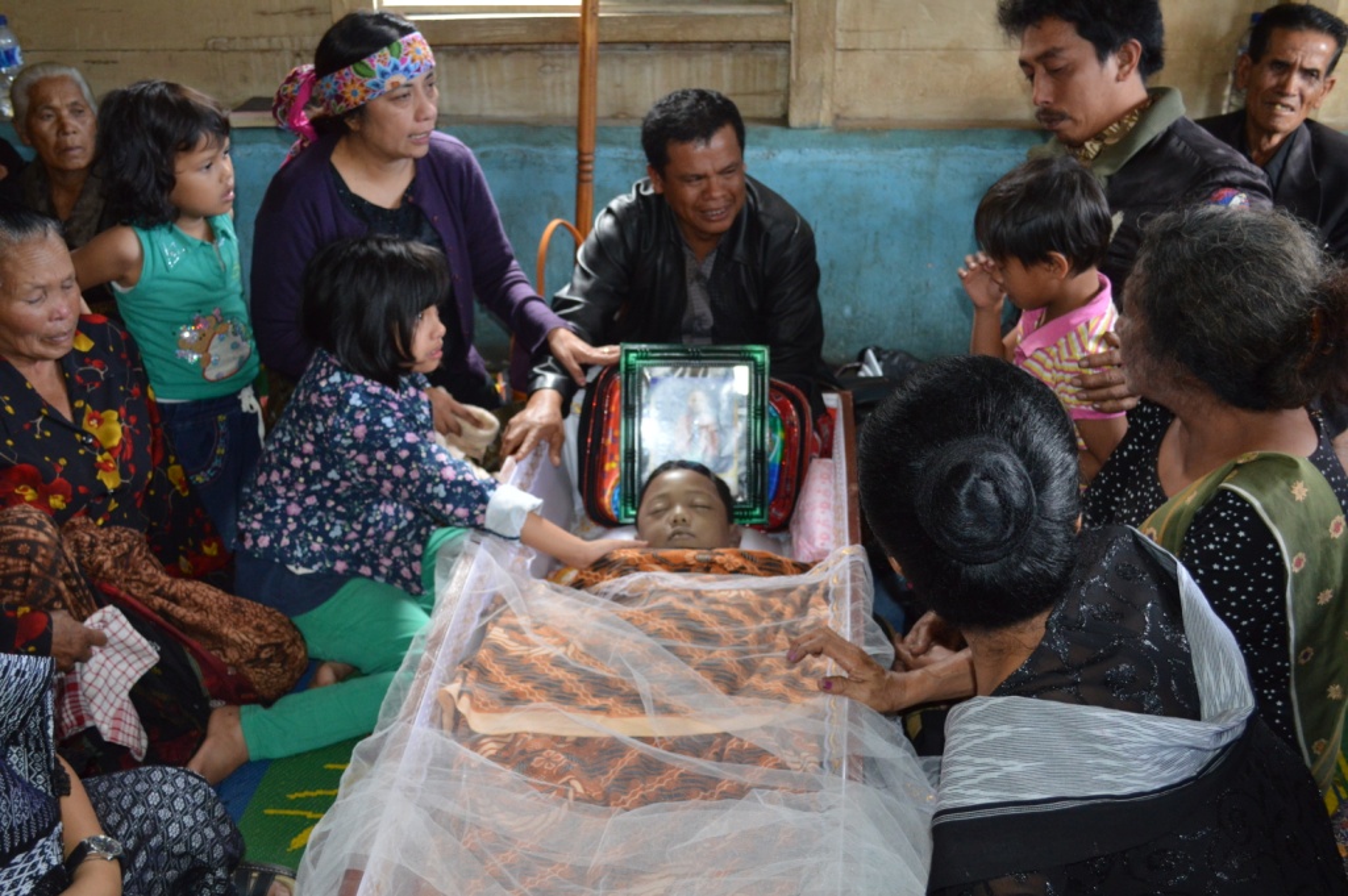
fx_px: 1347
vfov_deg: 36.8
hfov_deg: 53.2
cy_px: 448
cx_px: 674
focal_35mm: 36
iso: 1000
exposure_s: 1/60
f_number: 4
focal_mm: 24
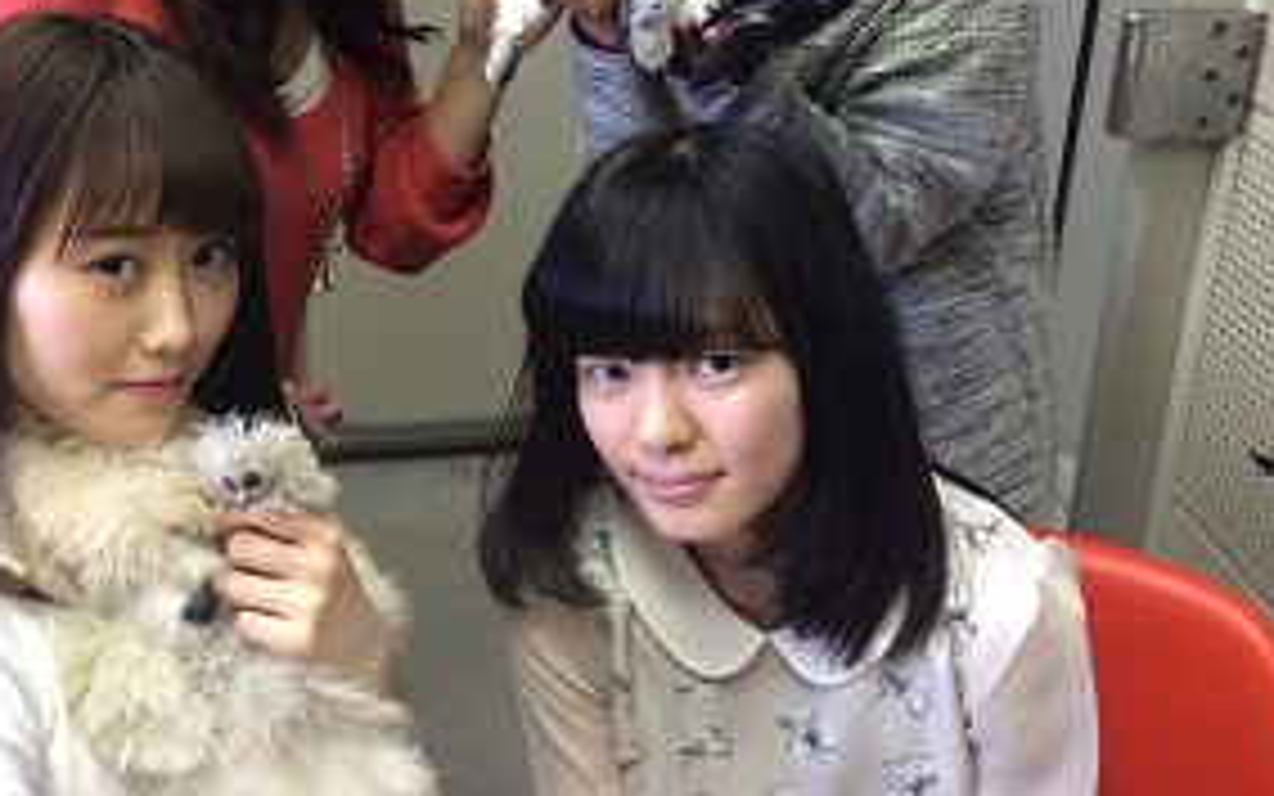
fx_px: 1528
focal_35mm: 44
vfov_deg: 28.7
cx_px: 425
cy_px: 187
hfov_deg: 44.6
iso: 160
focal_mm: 4.15
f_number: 2.2
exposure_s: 1/33
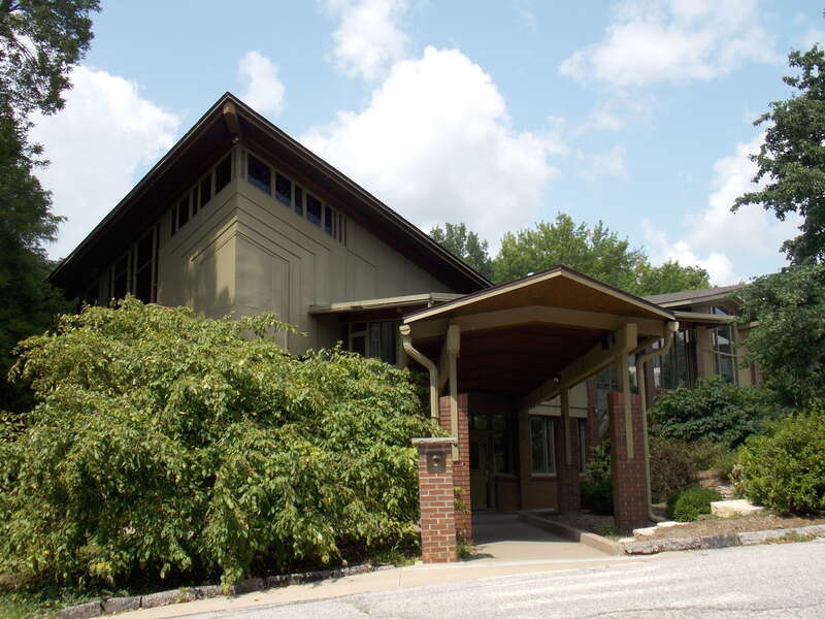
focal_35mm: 37
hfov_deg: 50.1
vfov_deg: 38.7
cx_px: 412
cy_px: 310
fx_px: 882
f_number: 3.5
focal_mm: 6.6
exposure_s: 1/640
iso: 80
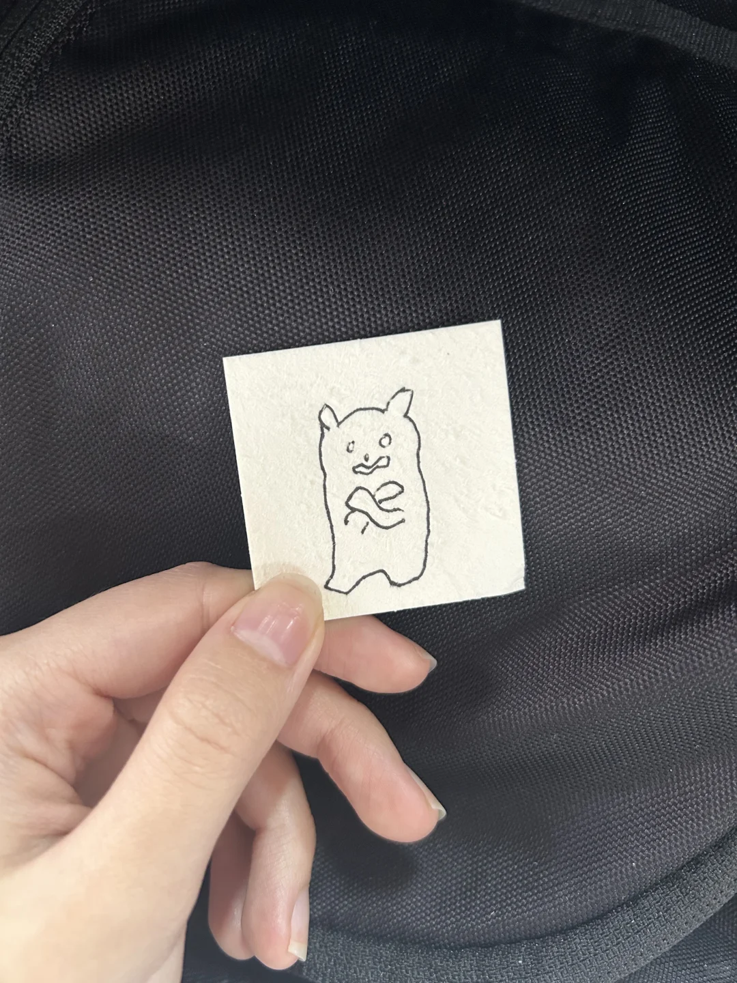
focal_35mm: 26
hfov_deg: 53.1
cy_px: 492
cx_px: 368
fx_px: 738
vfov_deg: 67.3
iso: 320
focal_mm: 5.7
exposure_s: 1/50
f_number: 1.5
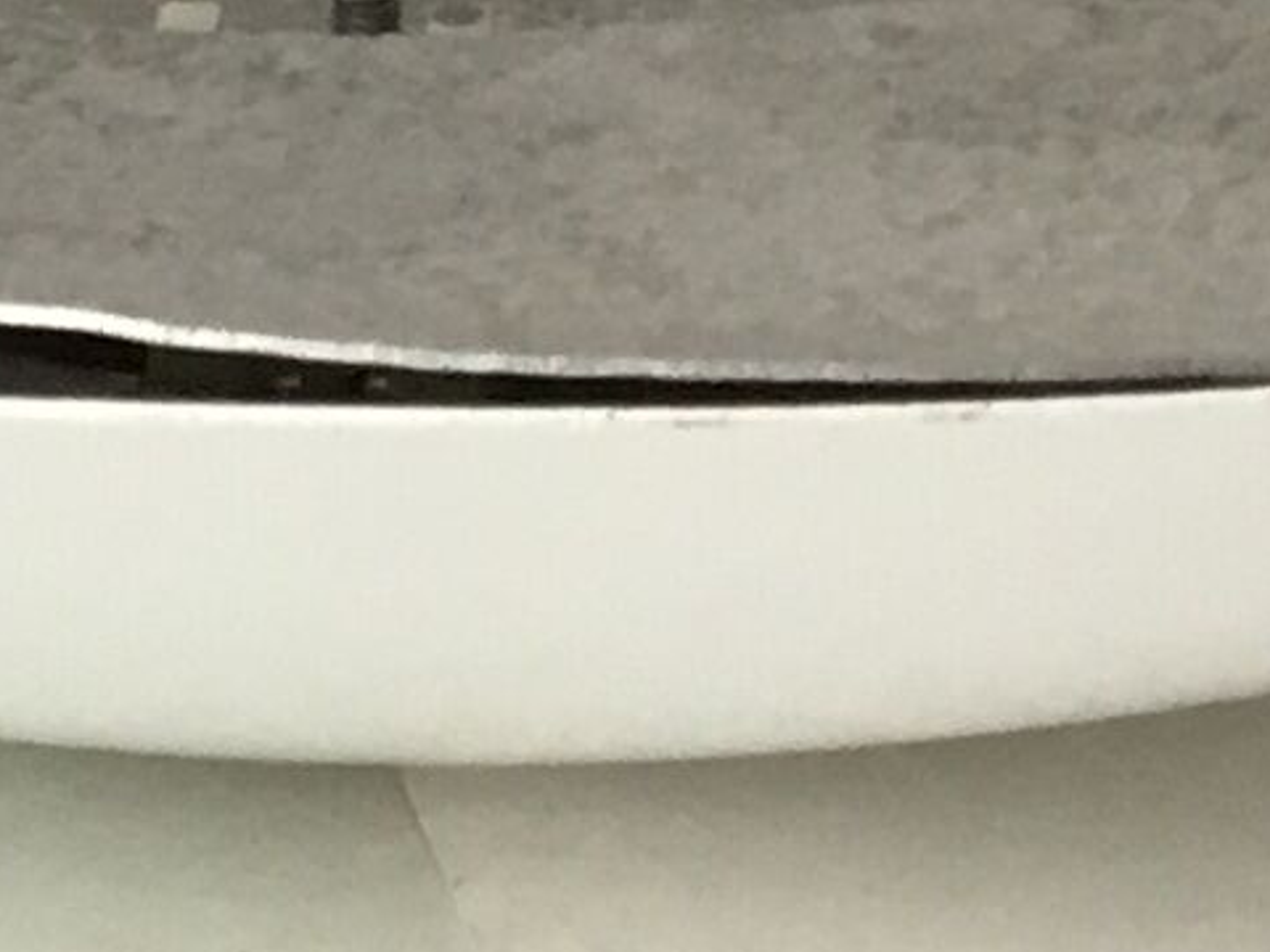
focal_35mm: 211
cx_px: -664
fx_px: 7741
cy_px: -108
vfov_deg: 7.0
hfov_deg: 9.1
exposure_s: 1/33
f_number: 2.4
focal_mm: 3.3
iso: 50
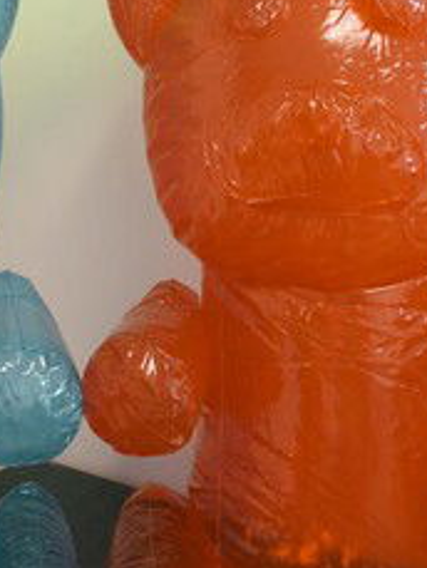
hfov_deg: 21.3
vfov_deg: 26.4
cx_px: 65
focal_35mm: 68
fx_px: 1117
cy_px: -50
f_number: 1.6
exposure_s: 1/60
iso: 80
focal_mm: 5.96
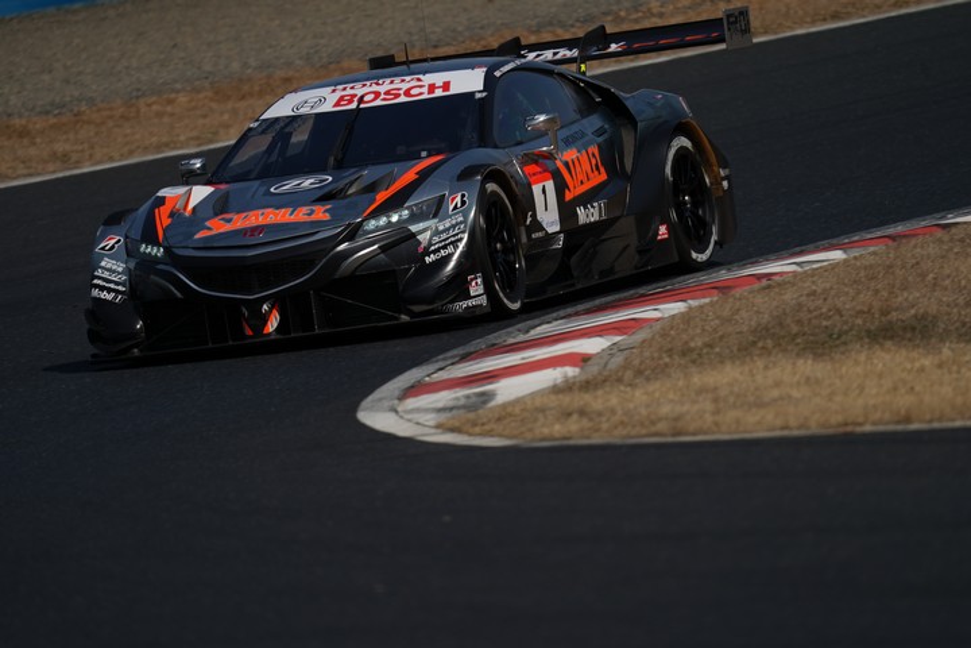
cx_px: 486
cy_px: 324
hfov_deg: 3.4
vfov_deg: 2.3
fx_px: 16182
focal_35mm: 600
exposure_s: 1/640
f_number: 6.3
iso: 50
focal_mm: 600
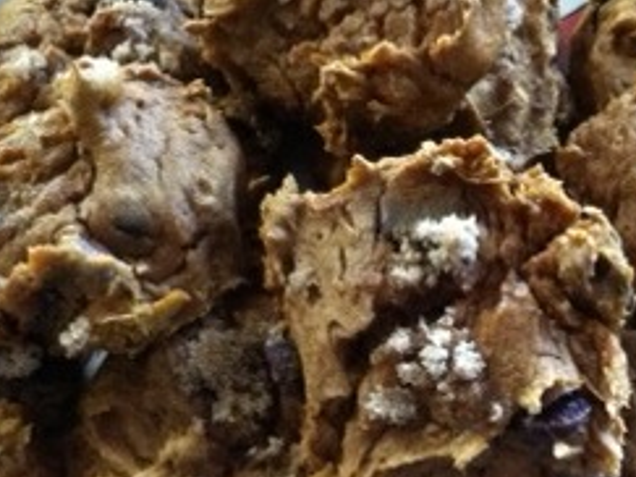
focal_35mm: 92
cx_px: 466
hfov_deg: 21.2
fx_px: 1689
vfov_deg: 16.0
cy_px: 370
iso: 640
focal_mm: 3.85
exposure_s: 1/15
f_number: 2.8
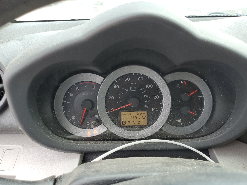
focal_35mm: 26
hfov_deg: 67.3
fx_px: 186
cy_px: 92
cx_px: 124
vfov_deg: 53.1
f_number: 1.5
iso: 50
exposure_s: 1/204
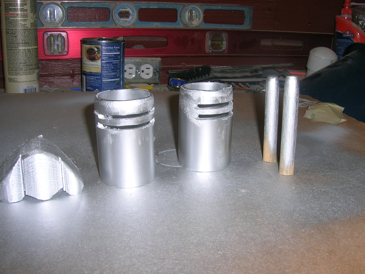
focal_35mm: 35
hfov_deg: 52.6
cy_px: 137
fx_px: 369
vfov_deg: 40.7
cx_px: 182
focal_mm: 5.4
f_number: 4.8
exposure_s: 1/60.1
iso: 50
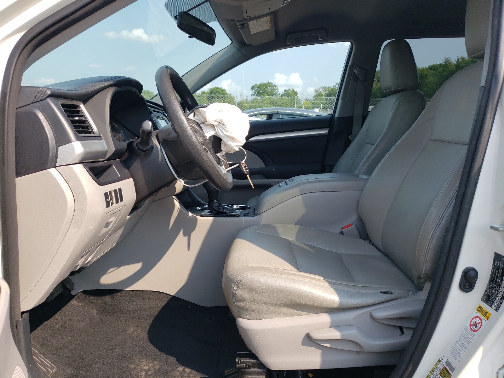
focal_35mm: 26
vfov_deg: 53.1
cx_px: 252
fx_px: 379
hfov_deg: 67.3
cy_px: 189
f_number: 1.5
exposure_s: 1/1250
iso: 50
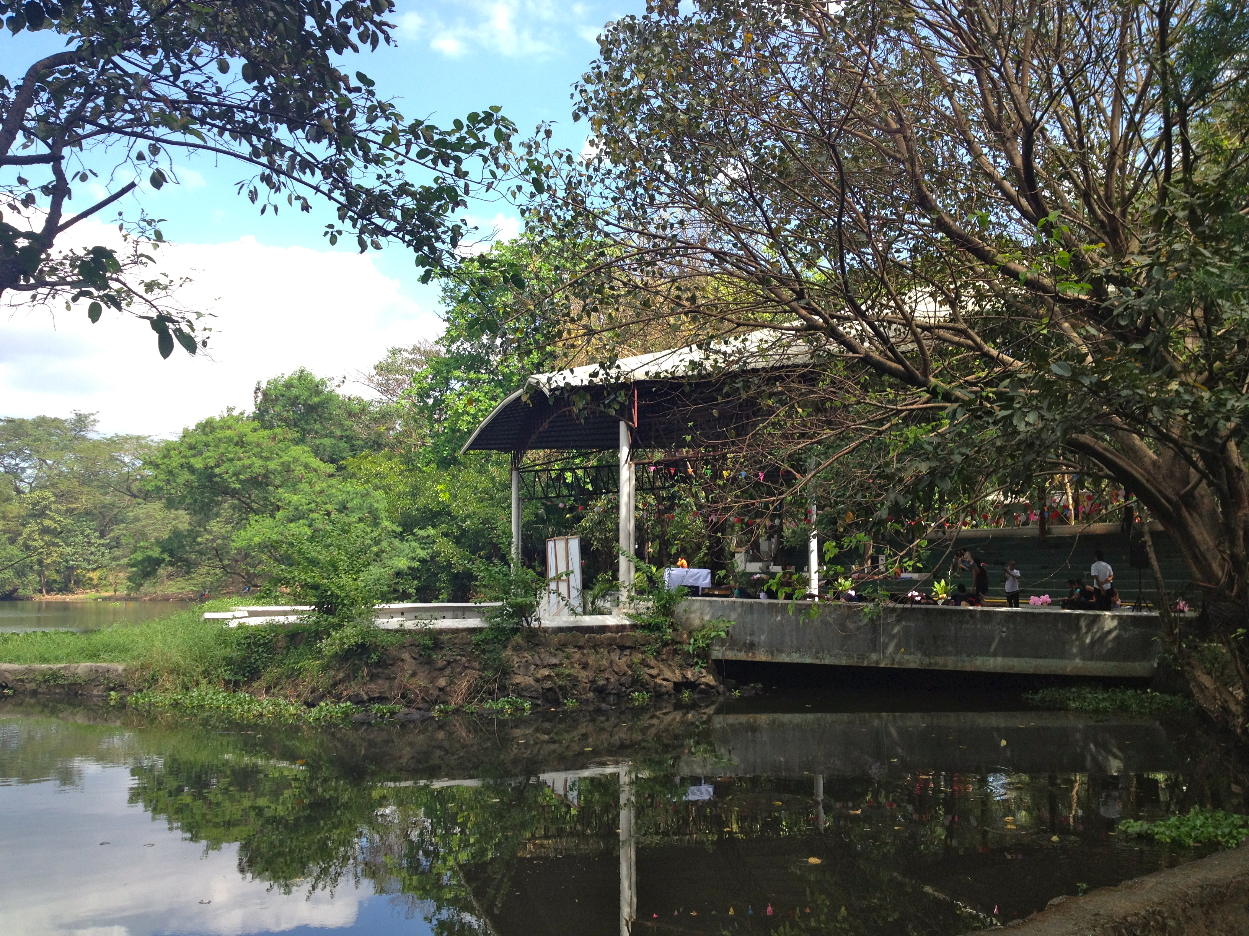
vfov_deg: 40.7
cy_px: 468
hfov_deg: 52.6
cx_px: 624
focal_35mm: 35
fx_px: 1263
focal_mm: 4.28
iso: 50
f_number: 2.4
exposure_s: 1/575
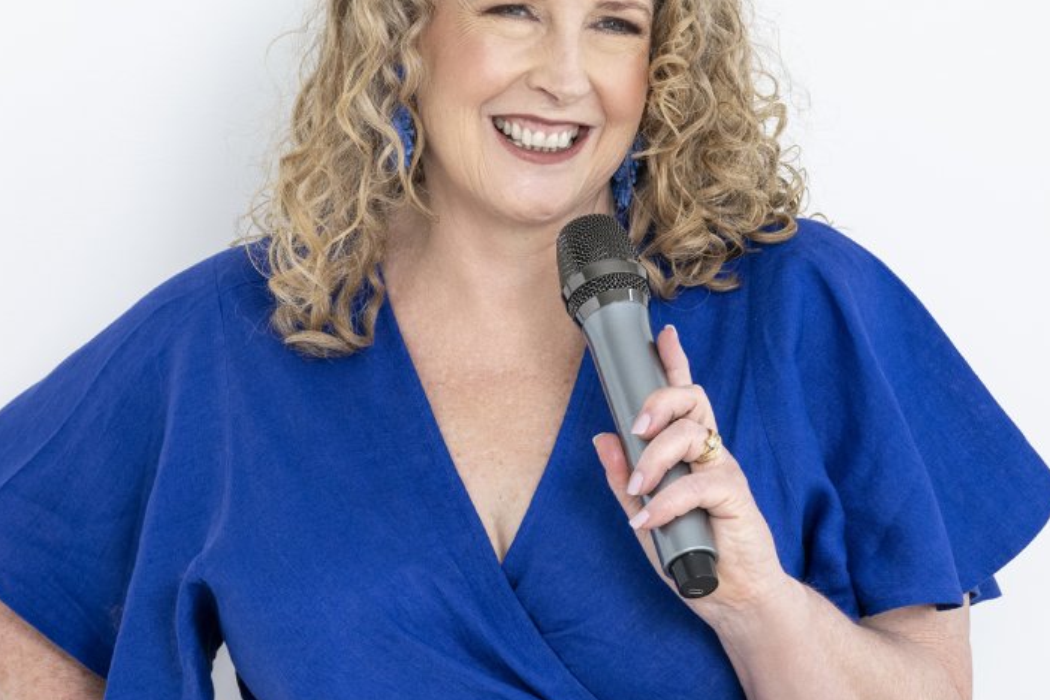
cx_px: 452
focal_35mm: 218
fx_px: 6358
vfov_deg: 6.3
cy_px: 465
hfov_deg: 9.4
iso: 400
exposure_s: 1/200
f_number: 7.1
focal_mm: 85
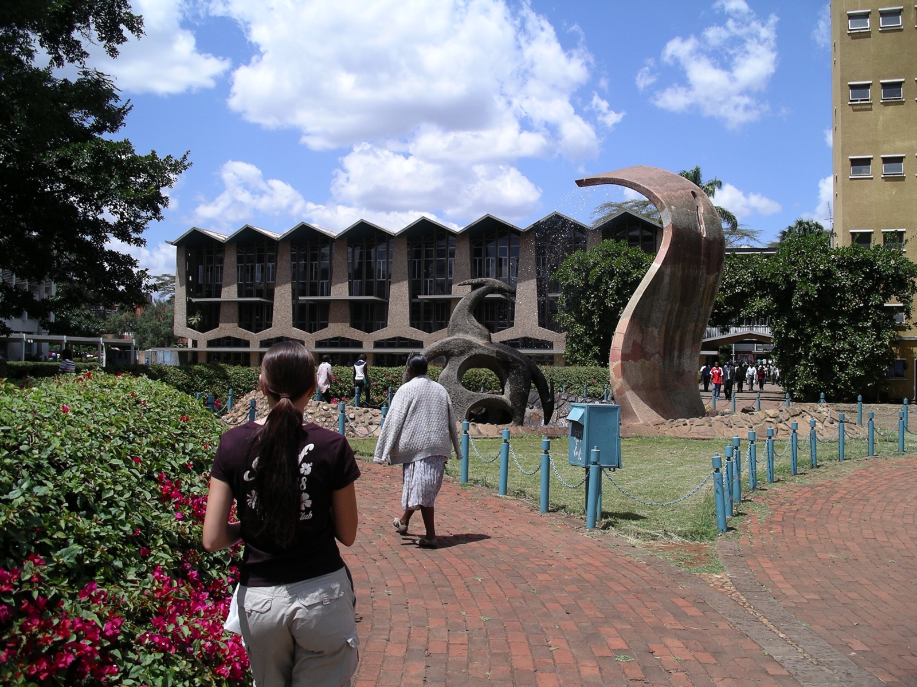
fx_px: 980
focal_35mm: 37
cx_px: 458
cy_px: 344
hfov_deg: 50.1
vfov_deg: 38.7
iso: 64
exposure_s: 1/1250
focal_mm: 7.8
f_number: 3
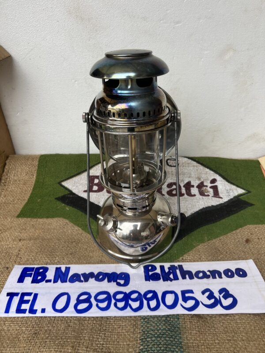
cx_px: 132
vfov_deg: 67.3
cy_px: 176
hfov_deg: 53.1
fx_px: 265
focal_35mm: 26
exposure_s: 1/840
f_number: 1.5
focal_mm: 5.7
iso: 50
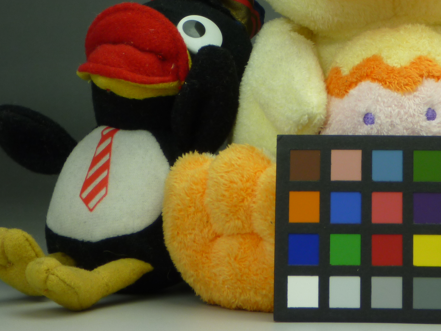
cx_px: 397
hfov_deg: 12.1
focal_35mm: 162
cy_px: 0
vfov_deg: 9.1
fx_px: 2064
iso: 80
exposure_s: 1/30
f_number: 5.6
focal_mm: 14.3
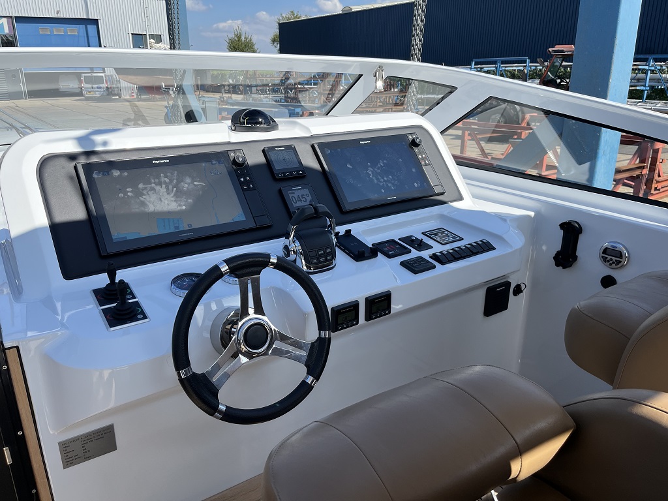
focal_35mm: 26
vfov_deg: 53.1
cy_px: 250
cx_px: 334
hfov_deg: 67.3
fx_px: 502
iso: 50
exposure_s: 1/2137
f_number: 1.6
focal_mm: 5.1
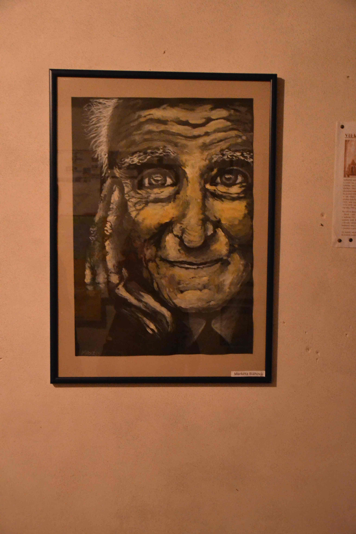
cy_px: 267
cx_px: 178
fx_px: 556
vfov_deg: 51.3
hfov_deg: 35.5
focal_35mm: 38
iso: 3200
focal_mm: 25
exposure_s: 1/15
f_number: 4
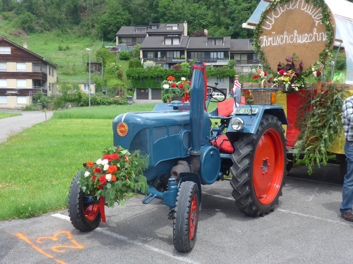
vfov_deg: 31.5
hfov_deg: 41.2
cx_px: 176
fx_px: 469
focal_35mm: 46
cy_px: 132
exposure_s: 1/500
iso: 80
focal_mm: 9.5
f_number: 3
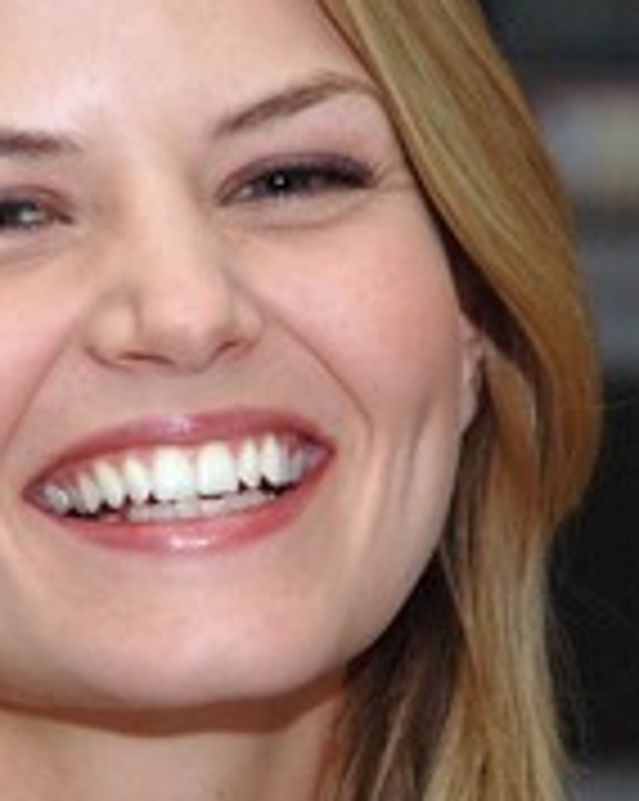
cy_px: 594
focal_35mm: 538
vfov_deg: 3.6
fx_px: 12740
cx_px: 220
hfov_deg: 2.9
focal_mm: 170
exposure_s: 1/320
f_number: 9
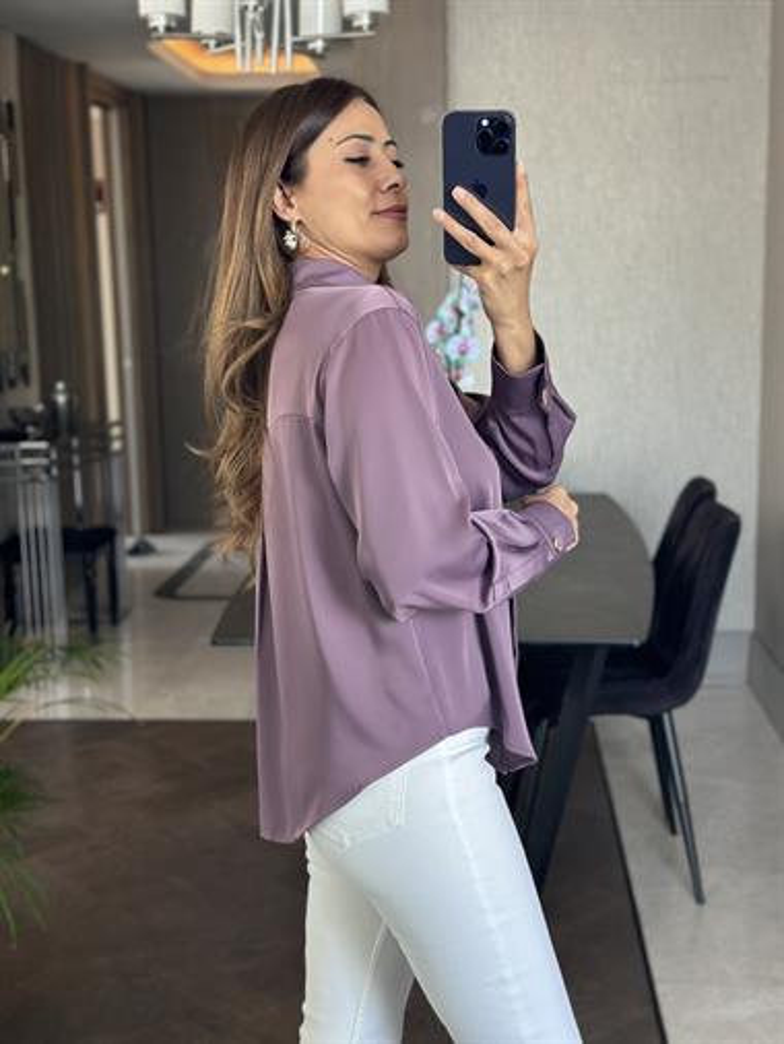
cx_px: 392
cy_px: 522
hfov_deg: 30.3
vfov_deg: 39.6
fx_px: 1448
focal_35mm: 48
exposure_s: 1/75
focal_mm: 6.86
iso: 125
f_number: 1.78
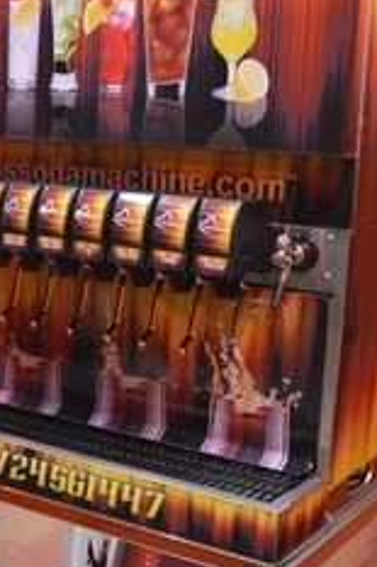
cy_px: 350
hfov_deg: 23.3
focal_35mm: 58
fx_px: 912
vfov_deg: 34.3
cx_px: 142
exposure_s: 1/30
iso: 1600
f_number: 3.5
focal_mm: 18
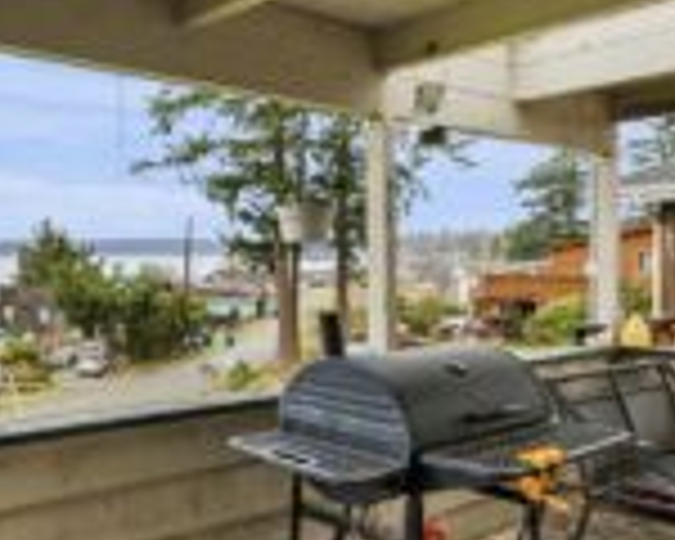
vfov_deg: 42.2
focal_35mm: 35
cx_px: 27
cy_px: 241
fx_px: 699
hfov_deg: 45.0
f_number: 8
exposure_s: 1/320
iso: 200
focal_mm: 14
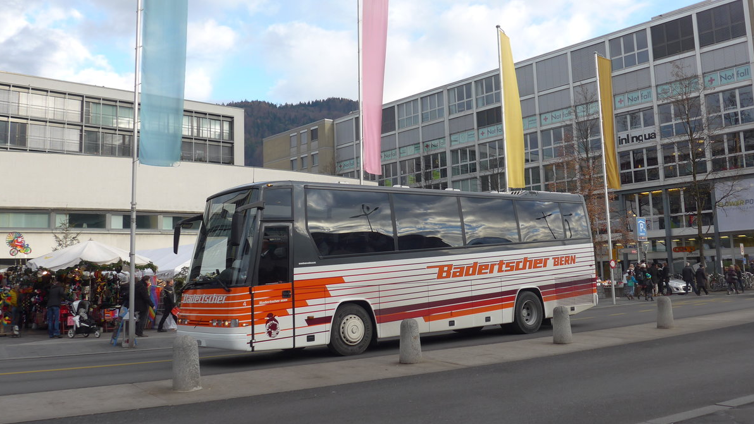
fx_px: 680
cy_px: 188
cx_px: 376
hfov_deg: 58.0
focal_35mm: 34
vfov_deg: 34.6
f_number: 2.8
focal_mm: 6.5
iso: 80
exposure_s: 1/320
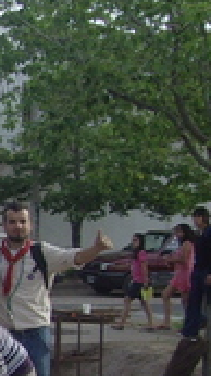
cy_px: 335
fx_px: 1565
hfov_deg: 6.9
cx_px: -446
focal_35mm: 157
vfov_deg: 13.6
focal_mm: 6.6
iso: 80
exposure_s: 1/350
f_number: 3.5
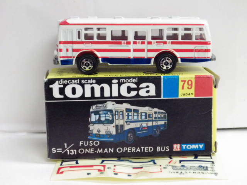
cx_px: 124
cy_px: 92
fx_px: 507
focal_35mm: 71
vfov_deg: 20.7
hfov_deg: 27.4
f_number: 4.2
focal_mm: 12.8
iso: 800
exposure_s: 1/40
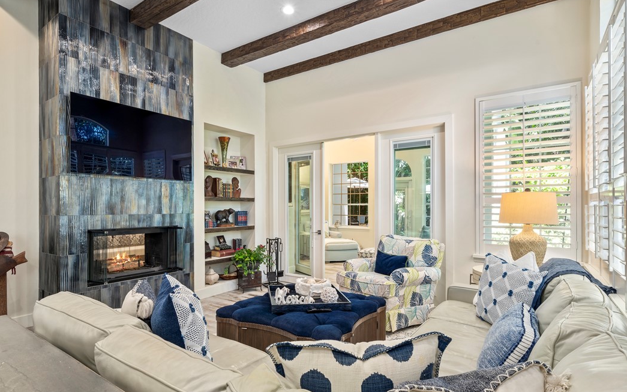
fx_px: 308
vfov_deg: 64.9
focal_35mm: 18
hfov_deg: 91.1
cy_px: 215
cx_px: 305
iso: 200
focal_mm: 17
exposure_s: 1.3
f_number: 10
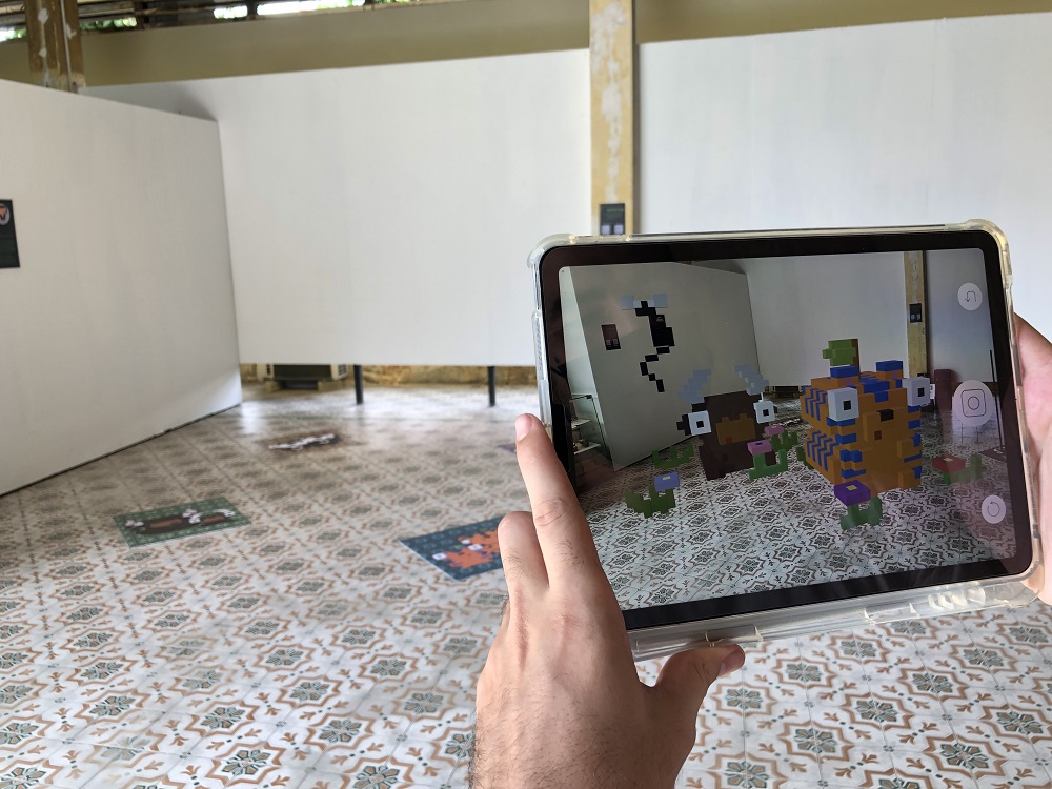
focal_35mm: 28
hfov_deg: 63.4
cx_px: 526
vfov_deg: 49.7
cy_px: 394
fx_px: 851
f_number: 1.8
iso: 80
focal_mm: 3.99
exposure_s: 1/100
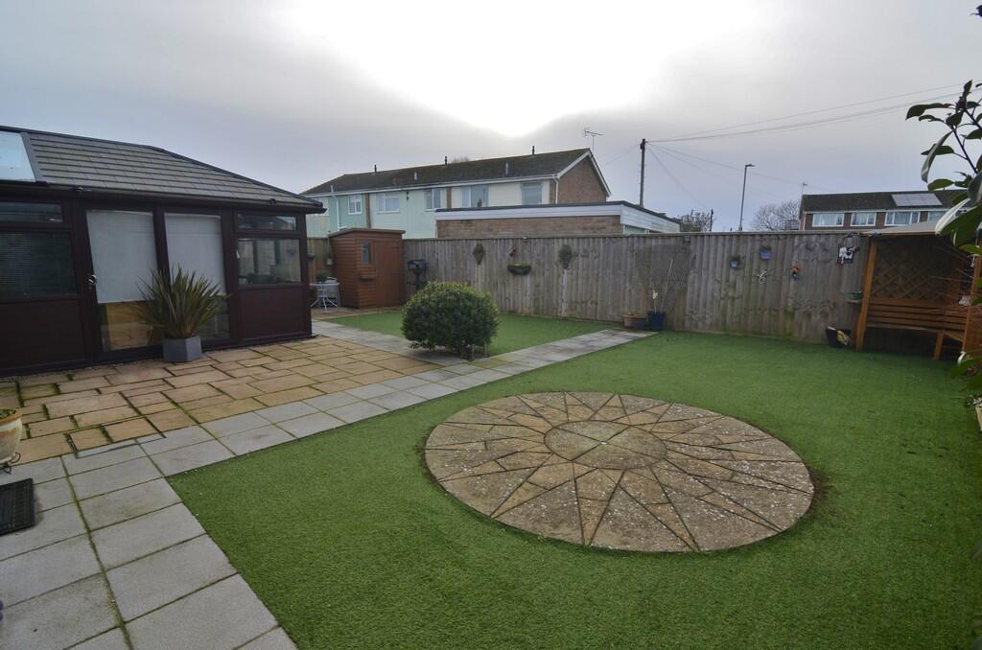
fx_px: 449
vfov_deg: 71.8
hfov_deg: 95.1
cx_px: 491
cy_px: 325
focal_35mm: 16
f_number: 7.1
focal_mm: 11
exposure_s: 1/200
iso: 200
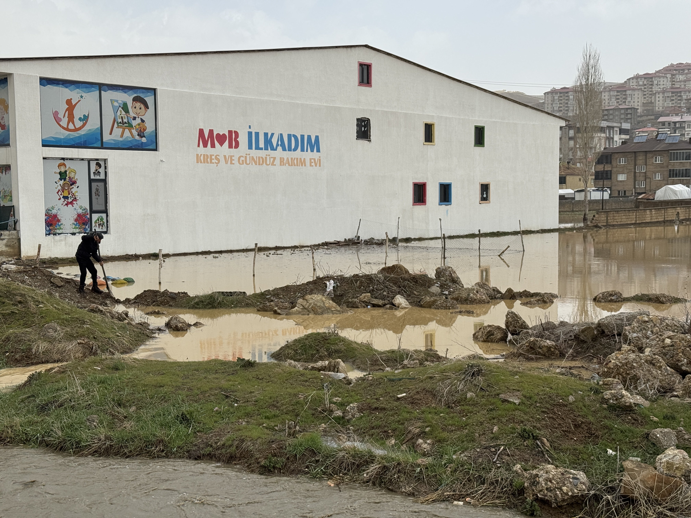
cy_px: 259
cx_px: 346
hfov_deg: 39.7
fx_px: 958
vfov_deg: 30.3
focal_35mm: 48
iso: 64
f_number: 1.78
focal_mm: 6.76
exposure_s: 1/4310
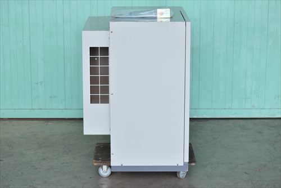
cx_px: 140
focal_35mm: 87
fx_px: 679
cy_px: 94
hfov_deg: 23.4
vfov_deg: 15.7
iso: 1250
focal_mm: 58
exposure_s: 1/1250
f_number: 6.3
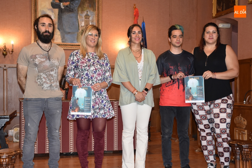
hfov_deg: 35.0
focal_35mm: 57
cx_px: 126
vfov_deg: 23.8
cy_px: 84
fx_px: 399
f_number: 4.2
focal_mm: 38
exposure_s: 1/60
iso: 800
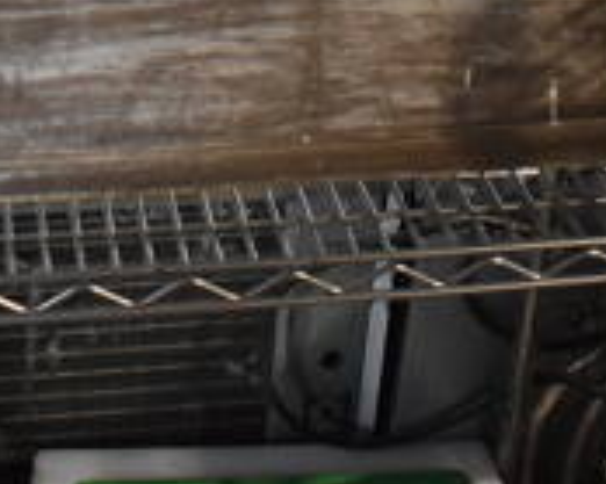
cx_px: 153
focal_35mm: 89
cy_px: -195
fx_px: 1595
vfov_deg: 16.1
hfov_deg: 21.3
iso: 2800
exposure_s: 1/125
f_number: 3.5
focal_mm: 18
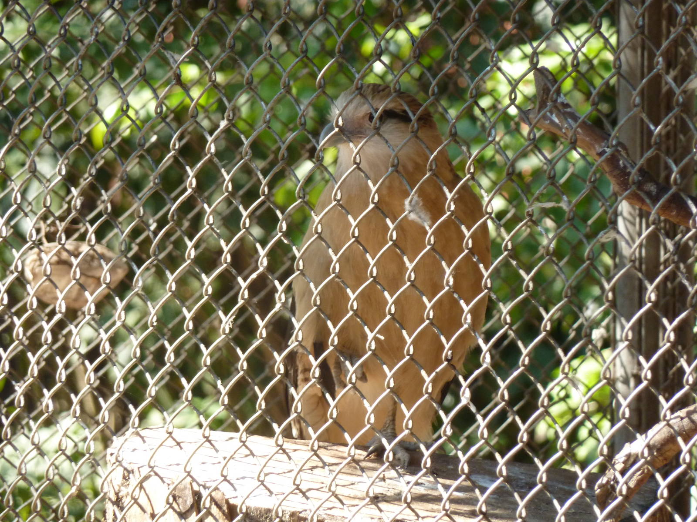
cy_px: 261
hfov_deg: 6.6
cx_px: 348
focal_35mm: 300
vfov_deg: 5.0
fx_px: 6041
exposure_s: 1/125
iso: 250
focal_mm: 49.2
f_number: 4.9
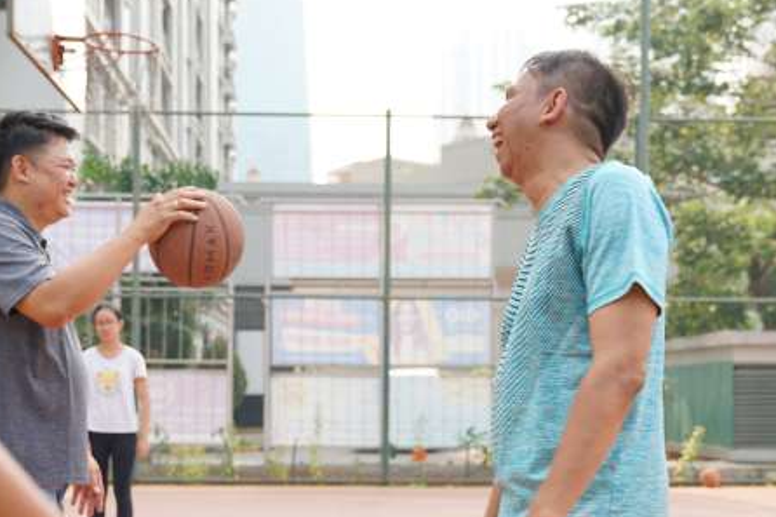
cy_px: 424
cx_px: 372
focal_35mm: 61
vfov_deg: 21.9
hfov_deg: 32.9
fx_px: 1314
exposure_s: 1/200
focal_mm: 34
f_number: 4
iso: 100
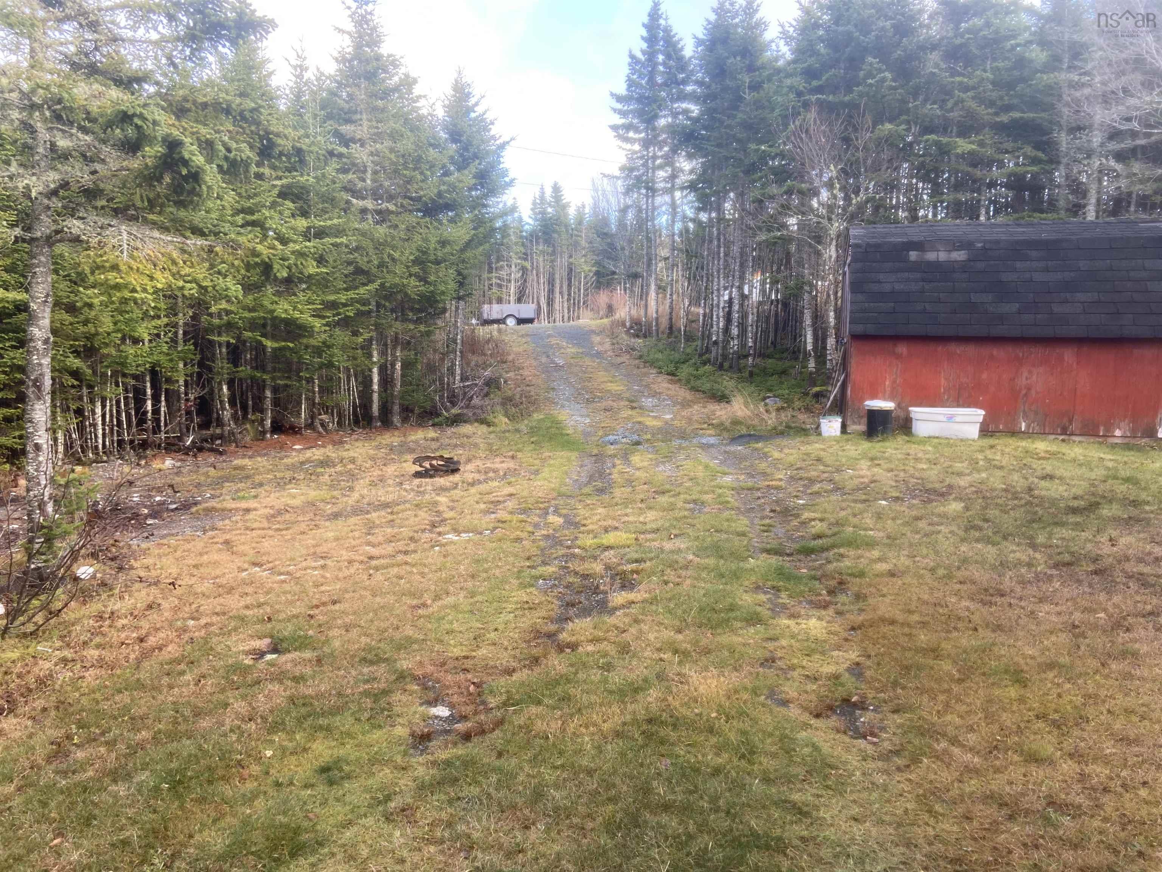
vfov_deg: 53.1
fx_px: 873
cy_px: 436
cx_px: 581
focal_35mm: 26
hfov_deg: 67.3
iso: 40
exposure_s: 1/122
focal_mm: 4.25
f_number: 1.8
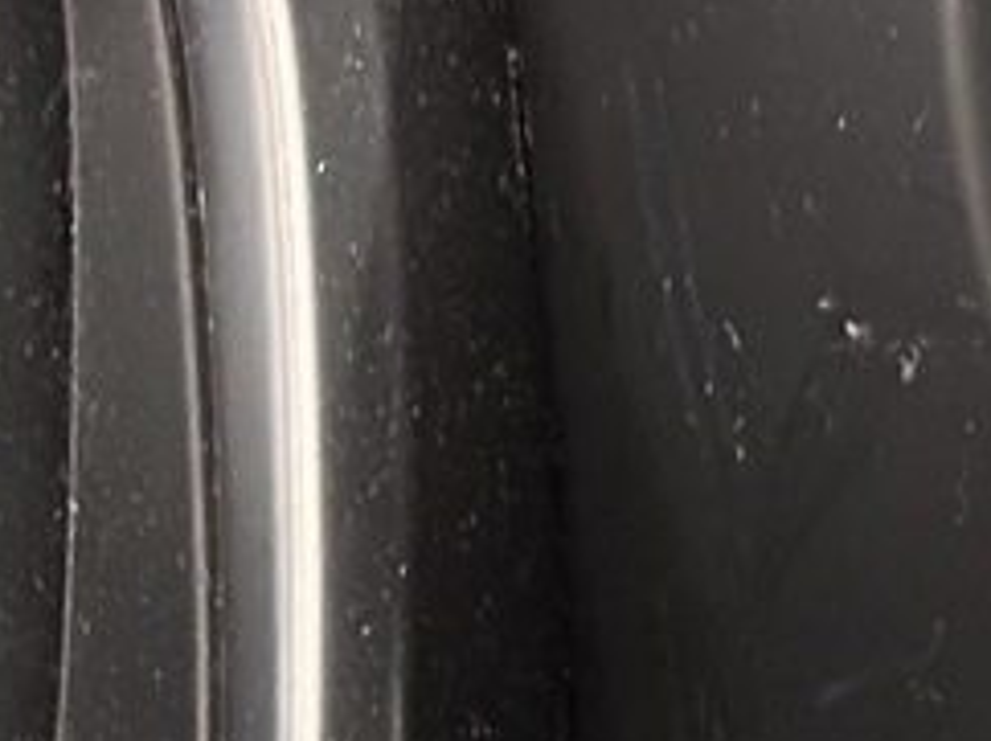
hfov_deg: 6.9
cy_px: 1928
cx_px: 864
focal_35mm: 286
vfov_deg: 5.0
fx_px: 8180
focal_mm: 6.86
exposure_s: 1/34
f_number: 1.78
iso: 500
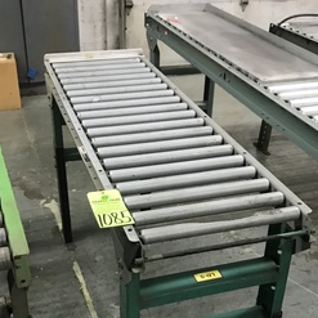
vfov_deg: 34.9
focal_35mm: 48
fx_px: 499
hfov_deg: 35.4
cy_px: 223
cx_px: 160
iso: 64
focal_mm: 3.99
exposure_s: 1/15
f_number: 1.8
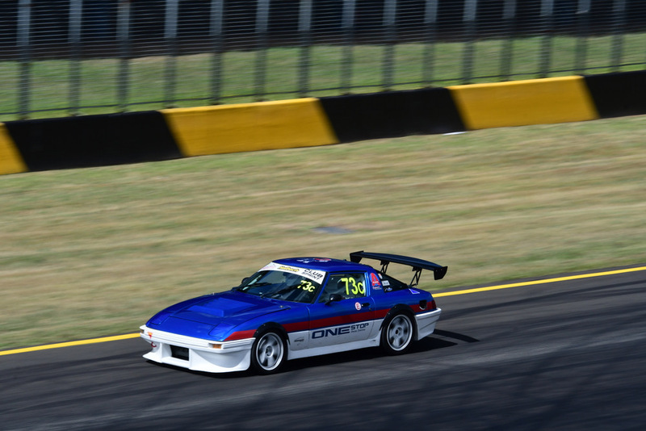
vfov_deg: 7.0
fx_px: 3500
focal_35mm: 195
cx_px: 323
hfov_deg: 10.5
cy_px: 216
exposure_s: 1/250
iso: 500
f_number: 20
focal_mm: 130
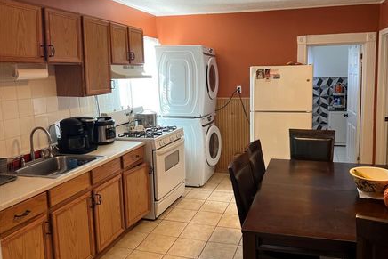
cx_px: 222
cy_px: 115
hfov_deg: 60.0
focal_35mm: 31
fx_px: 334
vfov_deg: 42.3
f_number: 1.5
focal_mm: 5.7
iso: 125
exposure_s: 1/117
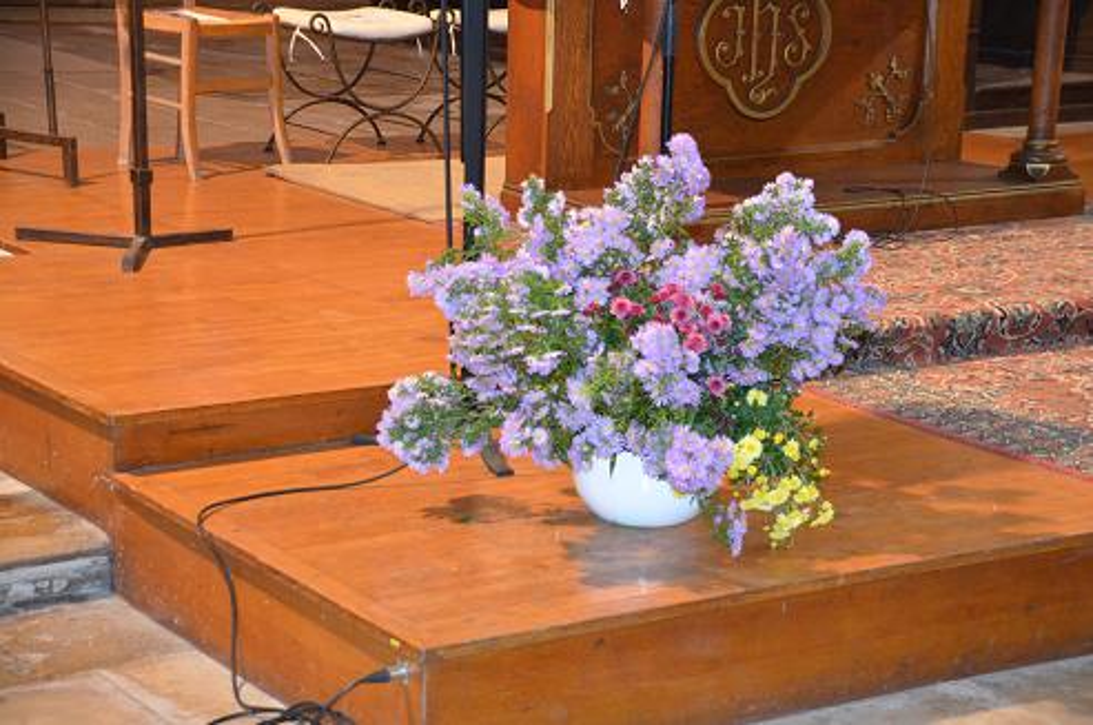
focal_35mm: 82
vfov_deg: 16.5
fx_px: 2501
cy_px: 362
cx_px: 546
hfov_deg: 24.7
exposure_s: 1/60
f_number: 5
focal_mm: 55
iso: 2500
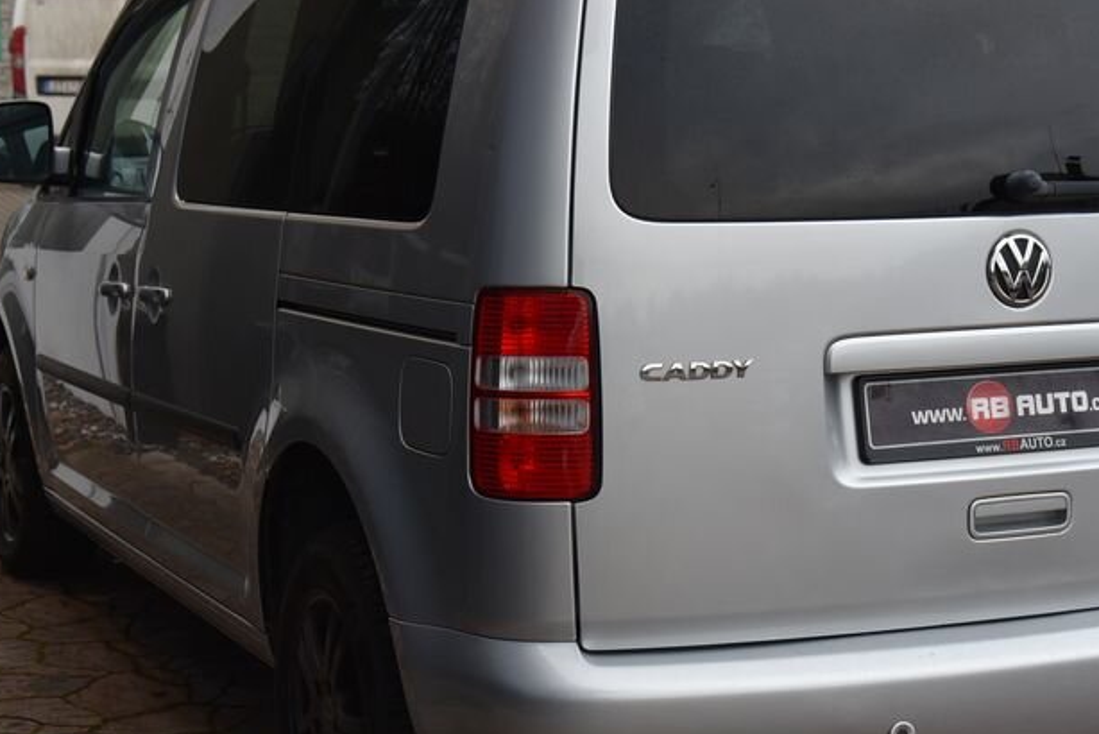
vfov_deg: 17.1
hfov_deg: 25.3
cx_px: 660
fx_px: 2443
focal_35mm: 80
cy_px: 337
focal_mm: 48
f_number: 5.6
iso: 500
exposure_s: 1/125
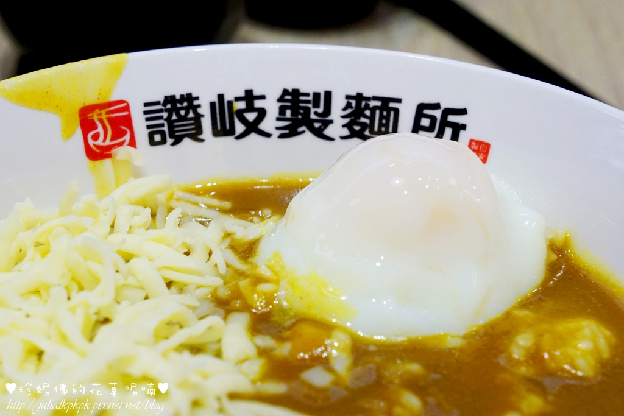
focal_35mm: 75
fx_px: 1300
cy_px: 208
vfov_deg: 18.2
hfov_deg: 27.0
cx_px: 312
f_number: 8
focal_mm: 50
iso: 1600
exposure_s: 1/80
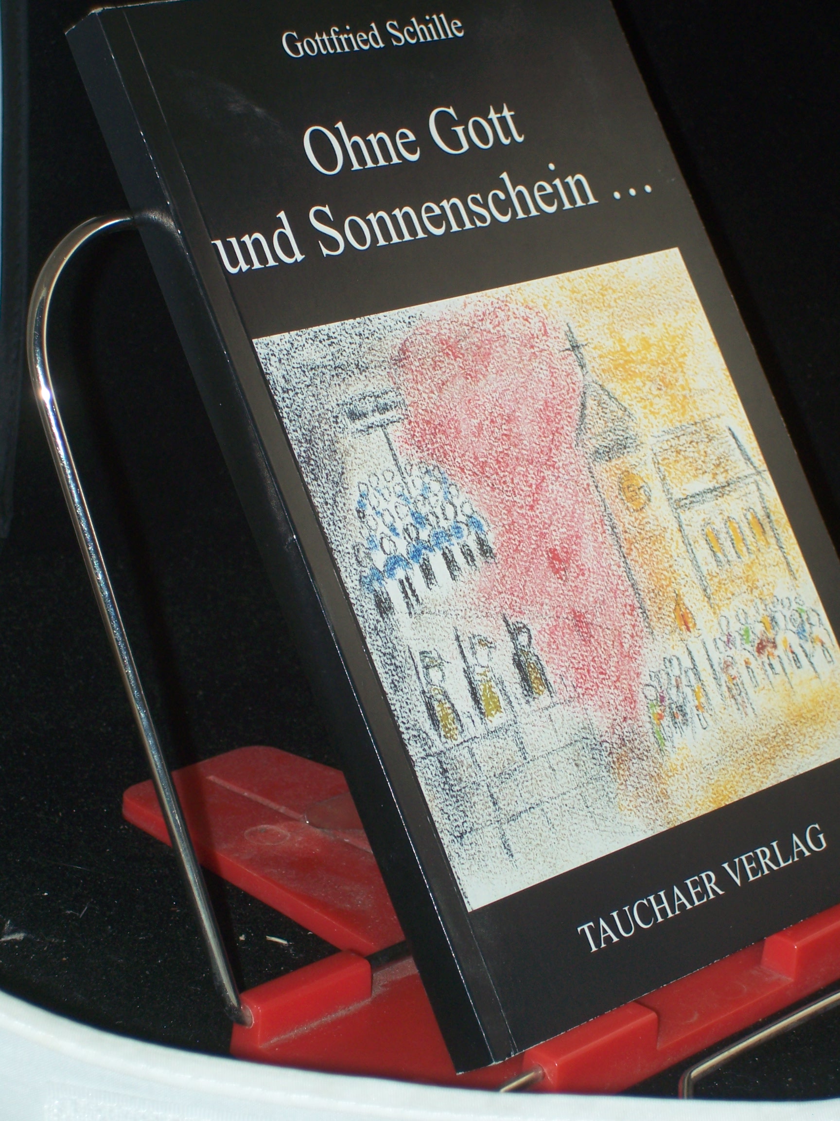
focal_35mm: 102
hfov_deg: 14.5
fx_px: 3300
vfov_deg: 19.3
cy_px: 560
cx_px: 420
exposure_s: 1/100
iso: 80
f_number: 4.6
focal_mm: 16.8
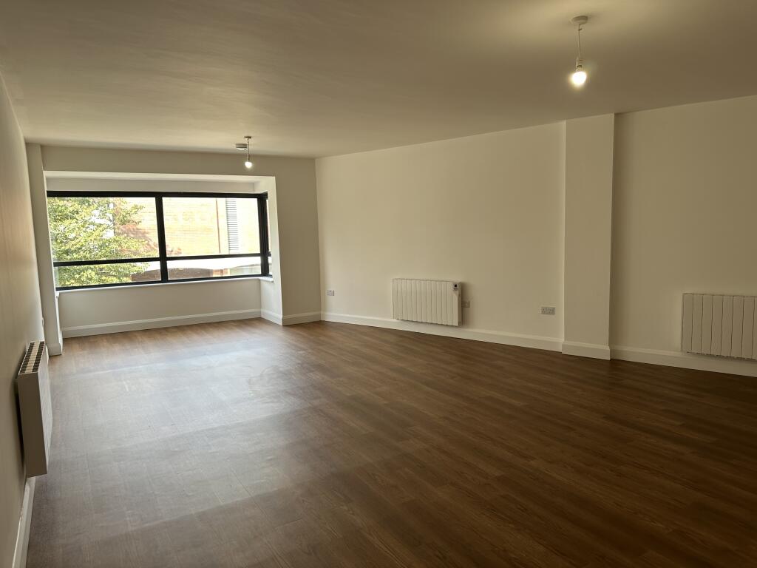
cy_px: 284
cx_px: 378
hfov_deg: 71.6
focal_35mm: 24
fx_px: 525
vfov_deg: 56.8
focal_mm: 6.86
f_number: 1.78
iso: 64
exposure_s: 1/121
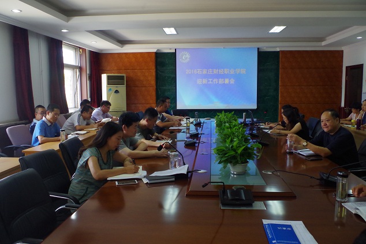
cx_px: 183
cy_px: 122
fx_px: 305
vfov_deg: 43.6
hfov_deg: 61.9
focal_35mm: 30
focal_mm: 20
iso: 1600
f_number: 9
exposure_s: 1/50
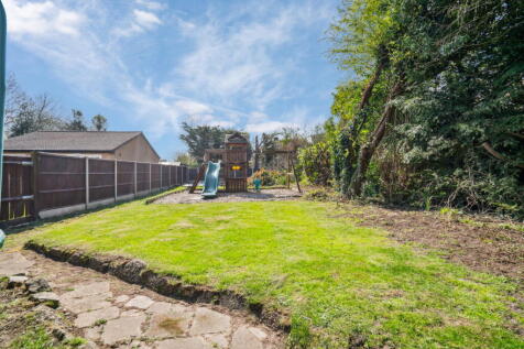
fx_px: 233
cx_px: 262
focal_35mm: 16
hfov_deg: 96.8
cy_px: 174
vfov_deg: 73.7
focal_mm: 16
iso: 640
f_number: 8
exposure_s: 1/800
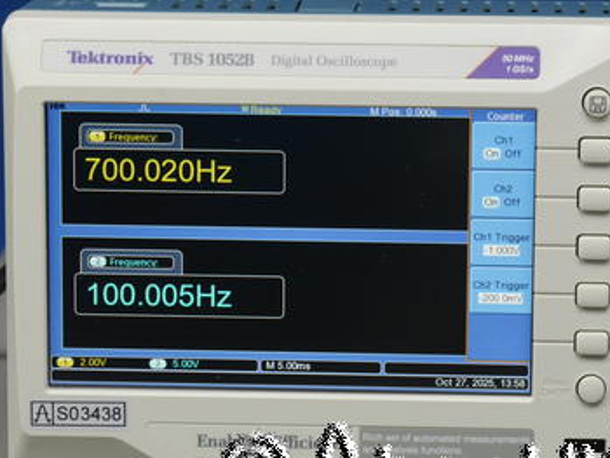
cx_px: 295
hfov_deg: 9.4
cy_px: 259
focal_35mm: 210
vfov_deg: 7.1
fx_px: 3703
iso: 400
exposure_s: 1/8
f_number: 11
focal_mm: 92
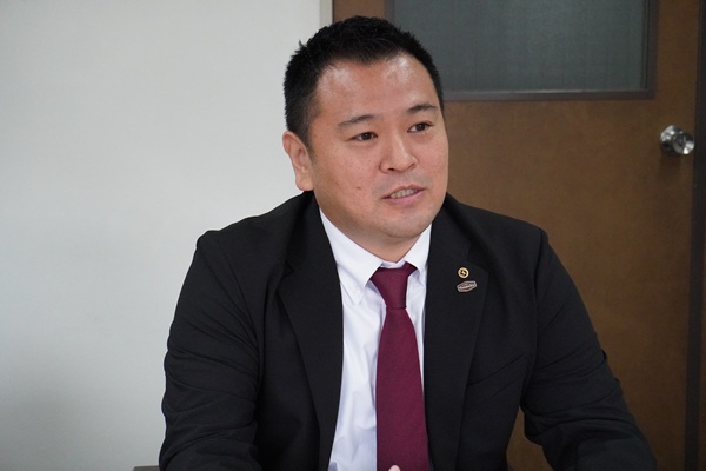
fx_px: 1294
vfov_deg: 20.6
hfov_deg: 30.5
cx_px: 353
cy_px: 236
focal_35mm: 66
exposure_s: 1/800
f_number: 5.6
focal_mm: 44
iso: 6400
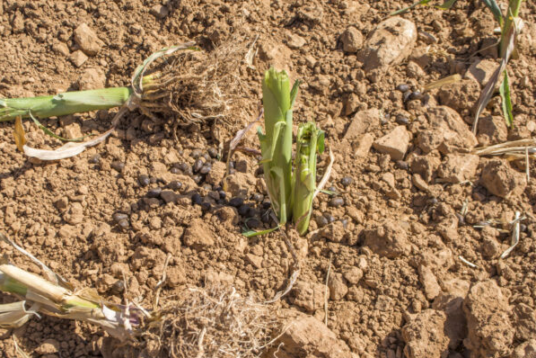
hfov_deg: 36.8
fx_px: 804
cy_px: 201
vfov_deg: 25.0
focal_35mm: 54
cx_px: 227
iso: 100
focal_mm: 28
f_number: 13
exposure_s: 1/125
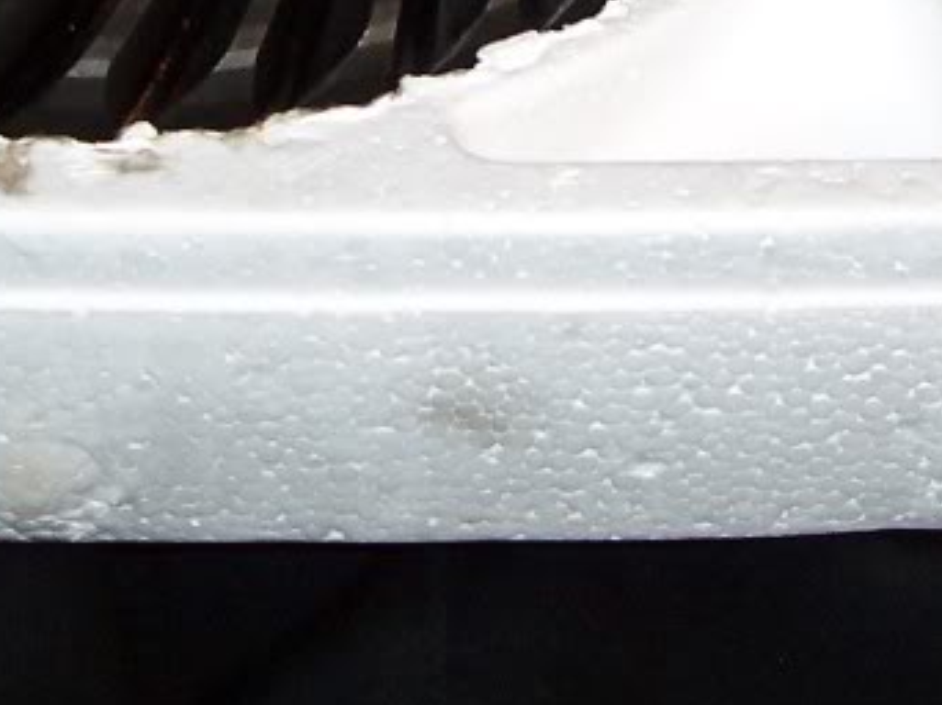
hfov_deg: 17.9
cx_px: 523
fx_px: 2991
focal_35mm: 110
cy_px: -259
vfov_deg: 12.9
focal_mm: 5.6
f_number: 2.8
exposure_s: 1/60
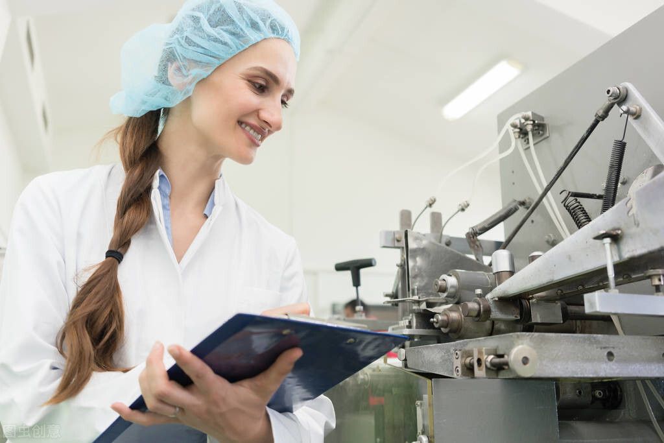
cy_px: 222
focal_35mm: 35
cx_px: 332
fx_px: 646
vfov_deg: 37.9
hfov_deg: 54.4
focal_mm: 35
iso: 640
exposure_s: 1/125
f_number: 3.5
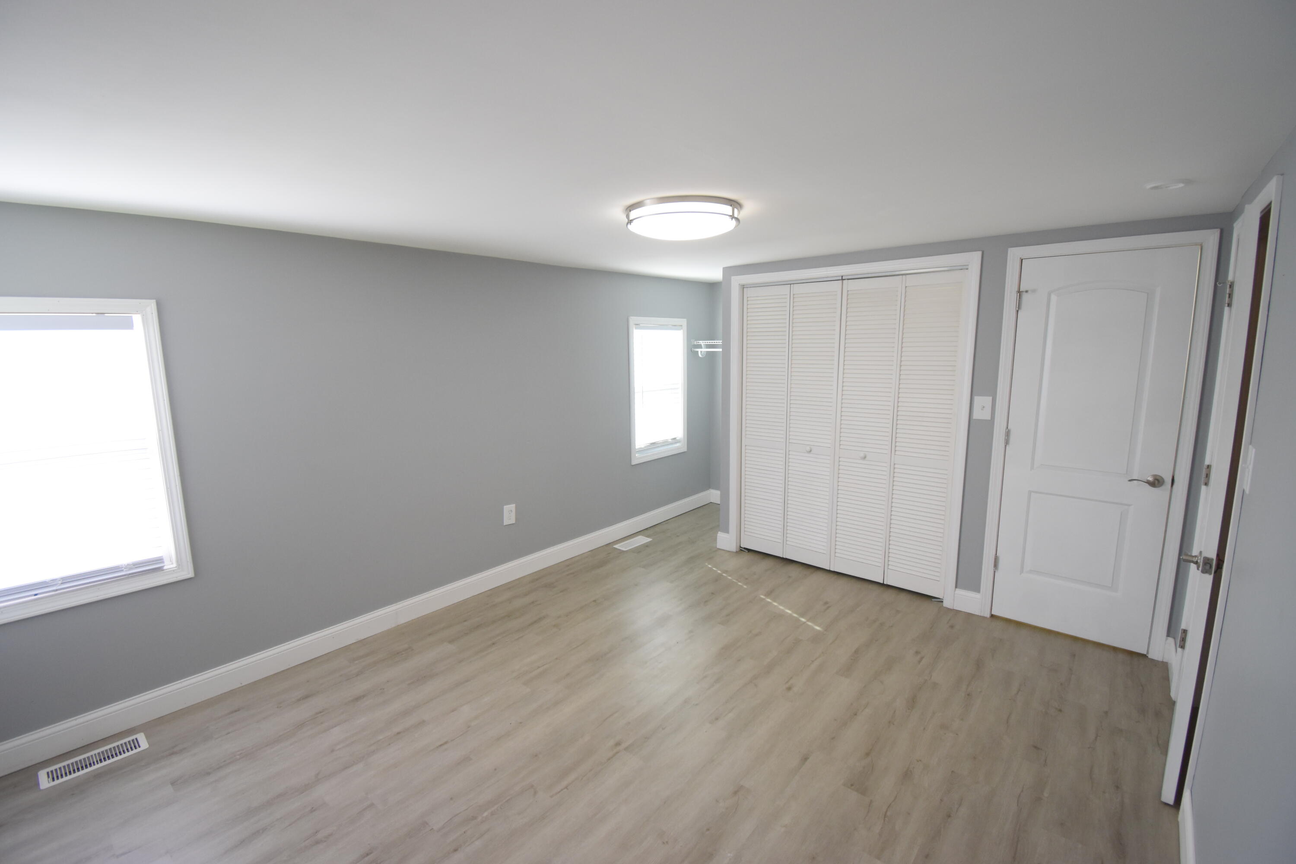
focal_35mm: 15
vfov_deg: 77.3
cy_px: 432
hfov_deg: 100.4
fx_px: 540
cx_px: 648
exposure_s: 1/125
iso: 1000
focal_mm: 10
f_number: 4.5
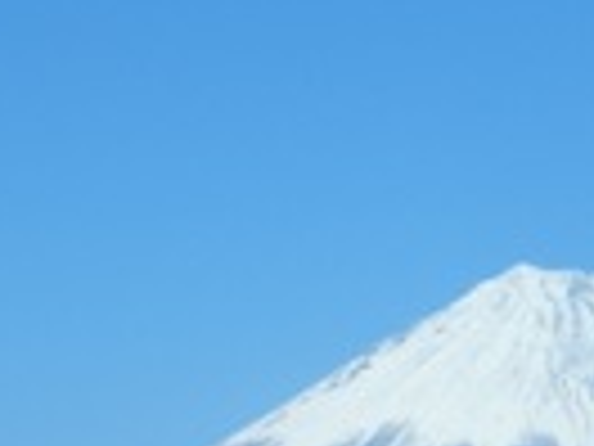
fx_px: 5594
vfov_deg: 4.5
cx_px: 405
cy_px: 554
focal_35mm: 326
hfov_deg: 6.1
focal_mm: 17.06
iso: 100
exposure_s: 1/640
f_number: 5.3
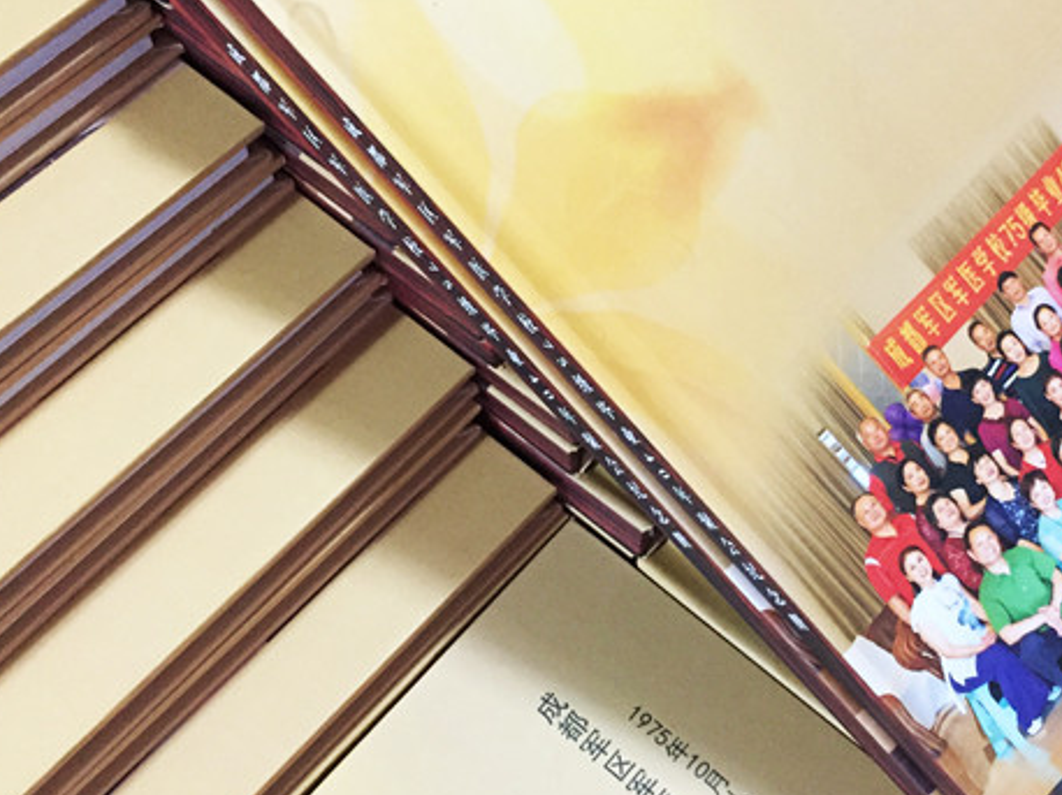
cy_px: 364
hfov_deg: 37.8
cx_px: 714
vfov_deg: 29.1
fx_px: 1533
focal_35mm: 50
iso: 250
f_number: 2.2
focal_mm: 4.15
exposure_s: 1/25
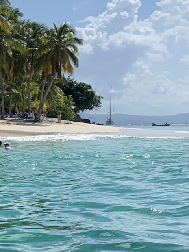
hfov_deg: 12.6
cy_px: 170
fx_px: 757
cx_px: -176
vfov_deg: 18.8
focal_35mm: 104
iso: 25
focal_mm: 4.25
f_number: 1.8
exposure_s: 1/5405
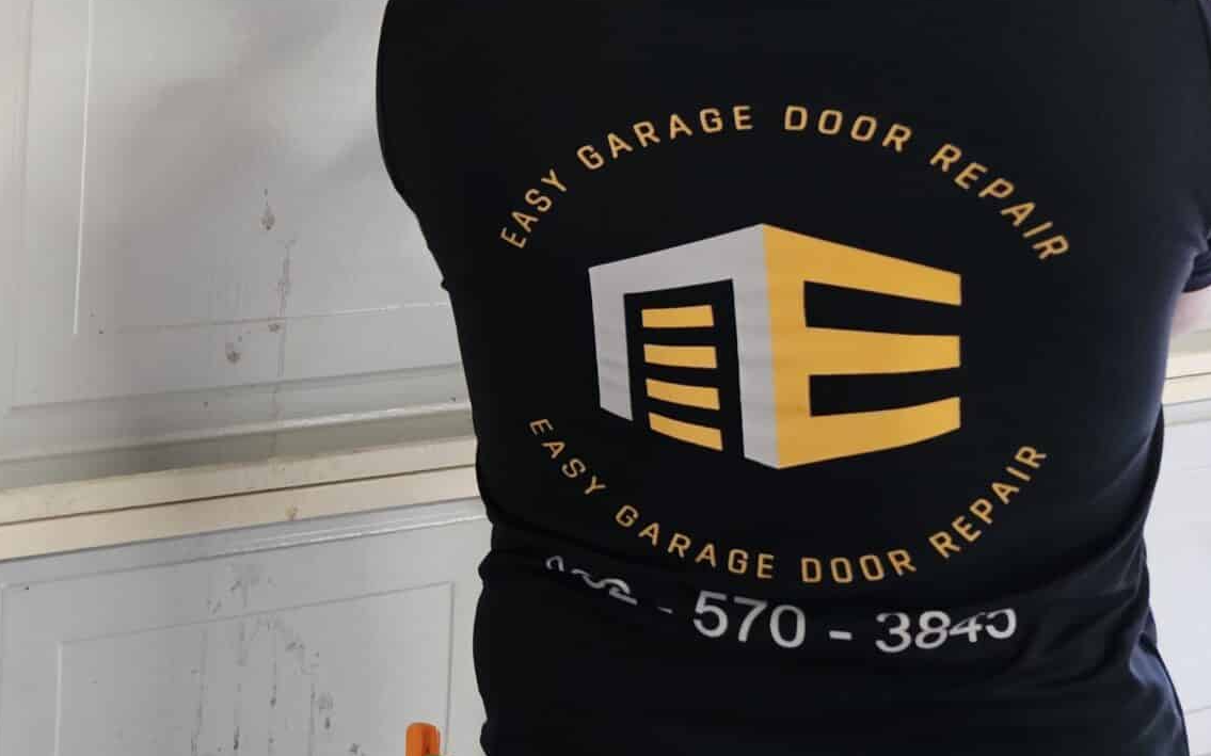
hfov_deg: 33.8
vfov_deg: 22.3
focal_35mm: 55
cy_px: -59
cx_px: 12
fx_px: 1815
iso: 640
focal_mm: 6.3
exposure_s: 1/60
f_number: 1.7
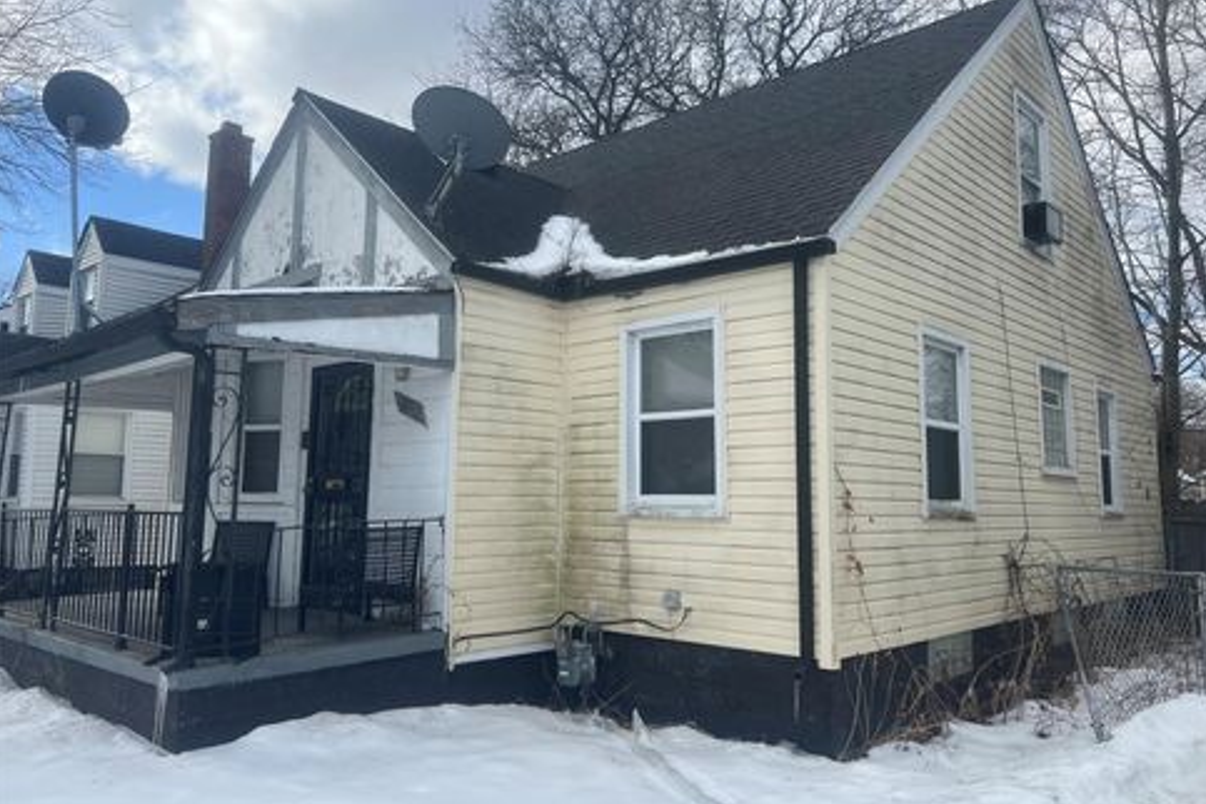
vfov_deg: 46.4
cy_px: 381
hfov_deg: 65.5
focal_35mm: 28
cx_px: 617
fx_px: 938
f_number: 1.5
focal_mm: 5.7
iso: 50
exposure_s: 1/4115
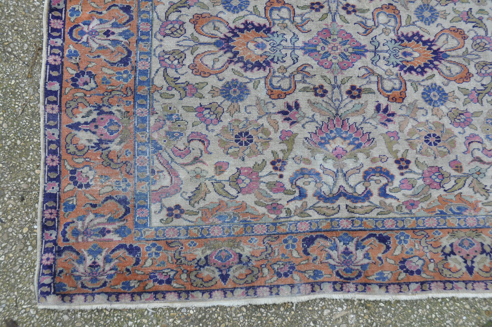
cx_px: 246
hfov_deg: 51.3
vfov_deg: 35.4
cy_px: 164
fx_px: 512
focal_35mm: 38
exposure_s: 1/125
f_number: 5.6
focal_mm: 25
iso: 250
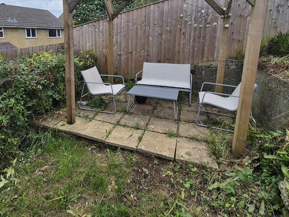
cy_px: 64
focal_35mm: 19
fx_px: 159
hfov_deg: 83.9
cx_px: 120
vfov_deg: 65.9
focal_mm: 2.2
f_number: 2.2
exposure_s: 1/1144
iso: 50
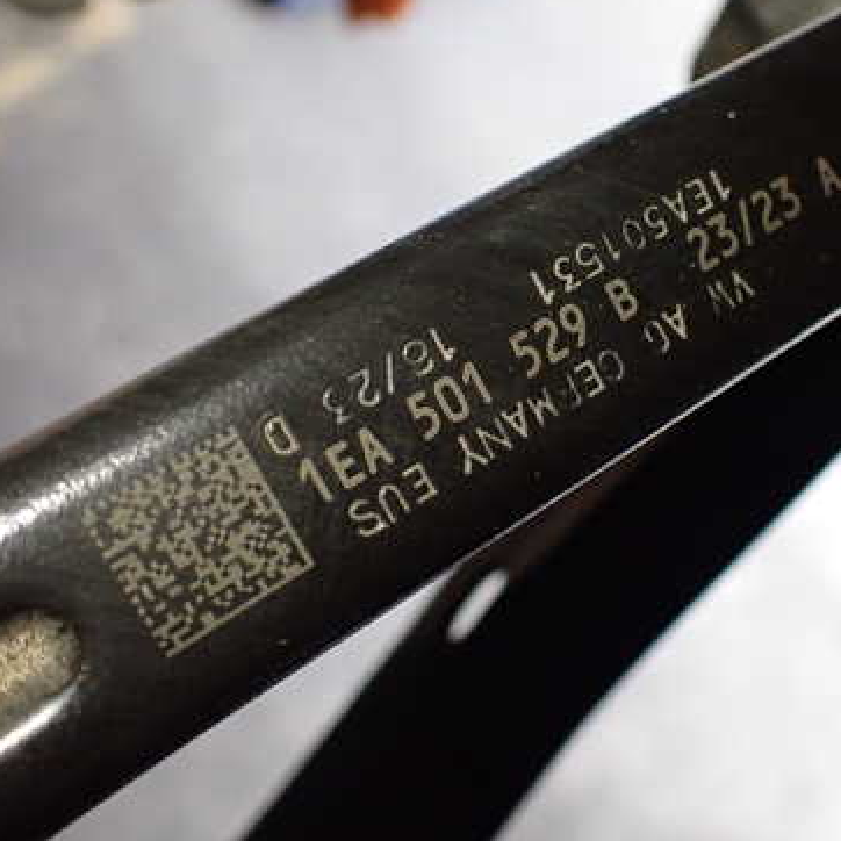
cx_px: 574
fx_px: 1209
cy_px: 381
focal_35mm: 44
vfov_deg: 38.3
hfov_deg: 37.8
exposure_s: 1/125
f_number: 2.3
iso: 500
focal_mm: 5.4
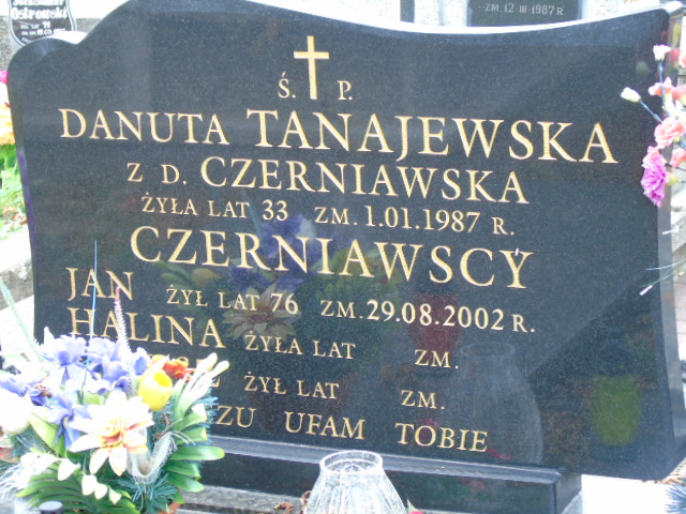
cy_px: 257
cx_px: 343
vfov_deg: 13.7
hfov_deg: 18.2
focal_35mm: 108
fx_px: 2140
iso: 200
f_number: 4.4
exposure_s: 1/30
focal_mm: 19
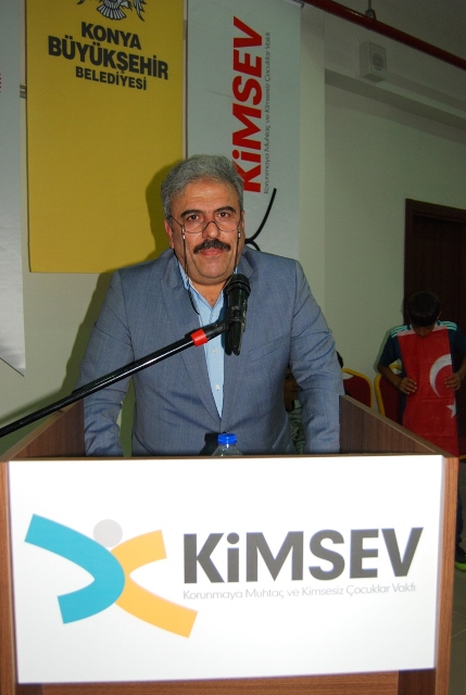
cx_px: 233
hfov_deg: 40.1
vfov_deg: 57.1
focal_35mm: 33
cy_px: 348
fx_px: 638
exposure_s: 1/60
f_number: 4
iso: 400
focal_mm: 22
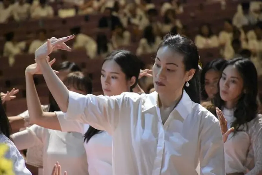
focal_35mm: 210
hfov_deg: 9.8
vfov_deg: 6.6
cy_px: 88
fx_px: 1529
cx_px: 131
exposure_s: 1/200
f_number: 5.6
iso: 20000
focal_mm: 140
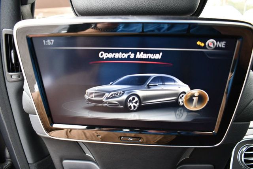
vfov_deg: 47.9
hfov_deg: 67.4
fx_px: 190
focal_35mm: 27
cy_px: 84
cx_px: 126
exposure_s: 1/200
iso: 800
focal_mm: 18
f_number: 3.5
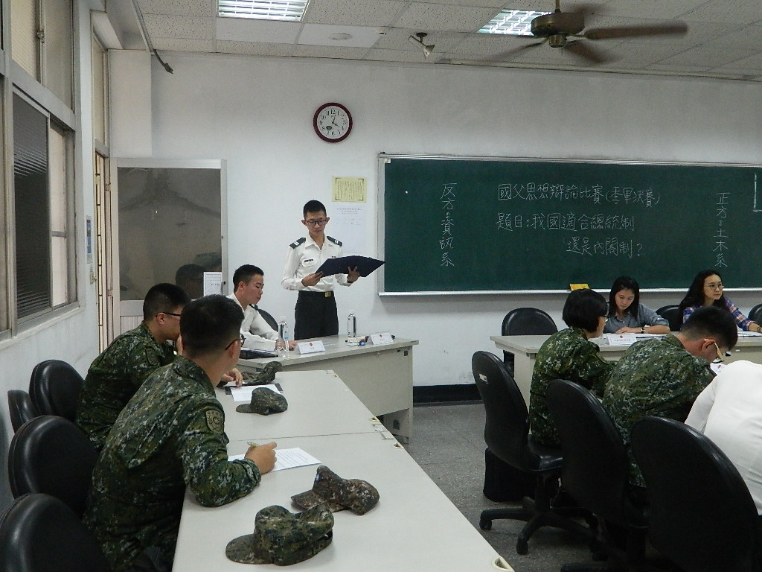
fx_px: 770
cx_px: 381
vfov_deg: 40.7
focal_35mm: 35
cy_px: 286
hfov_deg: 52.6
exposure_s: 1/60
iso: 400
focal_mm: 6.2
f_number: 3.3
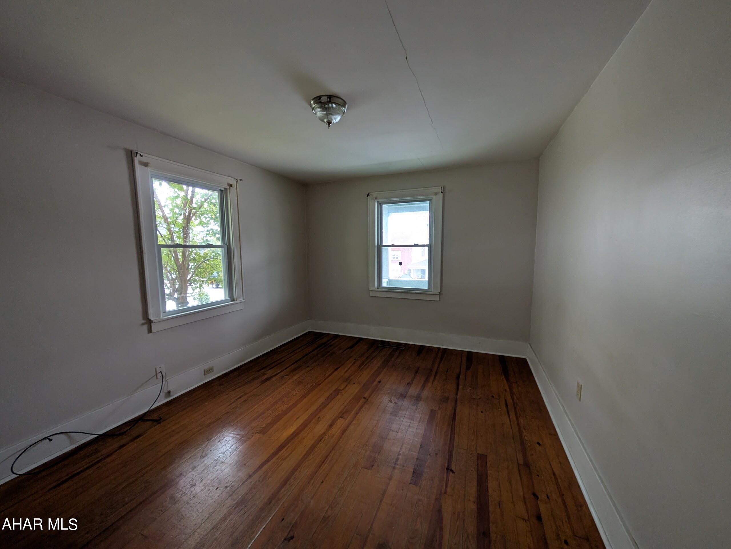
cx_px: 366
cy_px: 274
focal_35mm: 12
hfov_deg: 110.5
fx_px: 253
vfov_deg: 94.5
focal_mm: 2.02
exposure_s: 1/23.8
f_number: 1.7
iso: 123
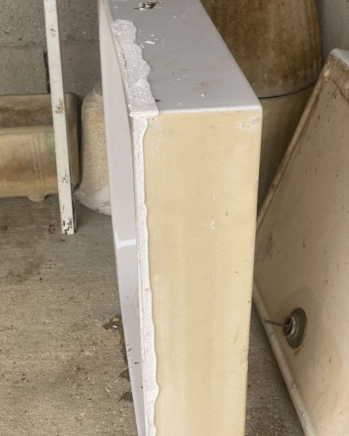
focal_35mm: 57
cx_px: 180
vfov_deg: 33.0
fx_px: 736
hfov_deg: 26.7
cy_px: 218
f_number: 2
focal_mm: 6
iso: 50
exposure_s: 1/121
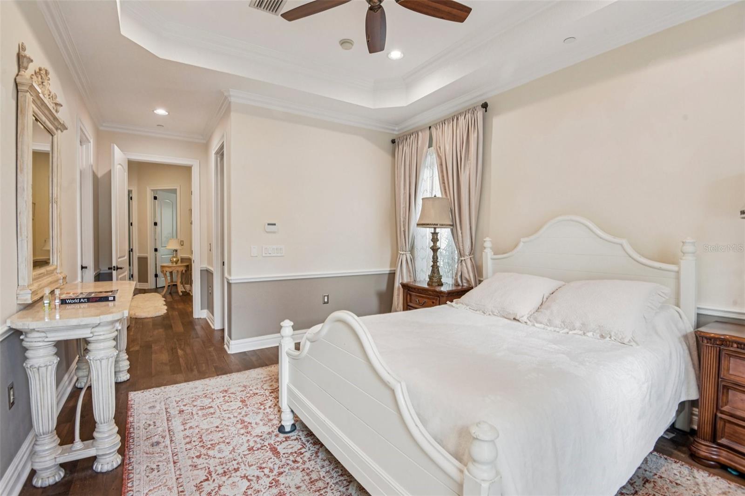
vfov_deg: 73.7
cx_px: 372
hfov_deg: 96.7
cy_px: 248
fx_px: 331
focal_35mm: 16
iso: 400
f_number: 8
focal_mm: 16
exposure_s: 1/20
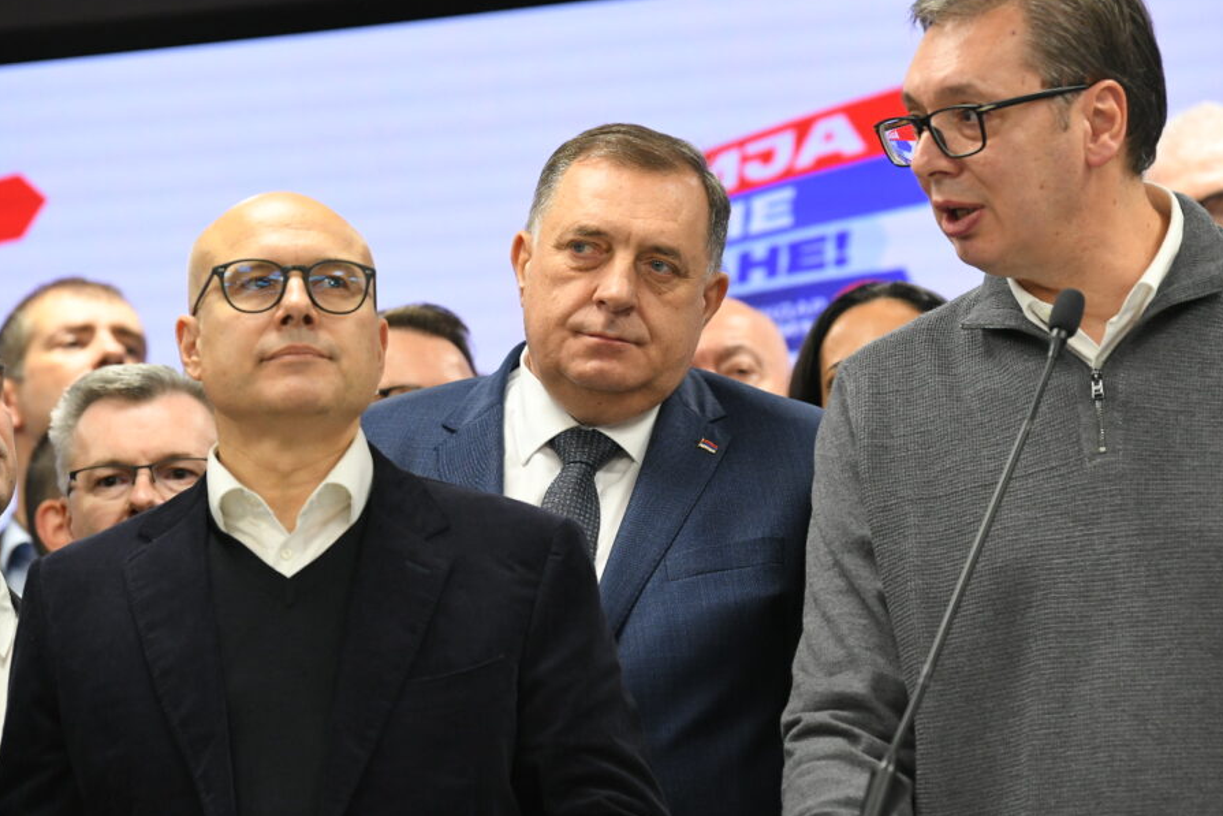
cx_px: 608
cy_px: 413
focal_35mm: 183
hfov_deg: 11.2
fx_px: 6217
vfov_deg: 7.5
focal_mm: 160
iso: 3200
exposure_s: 1/320
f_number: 4
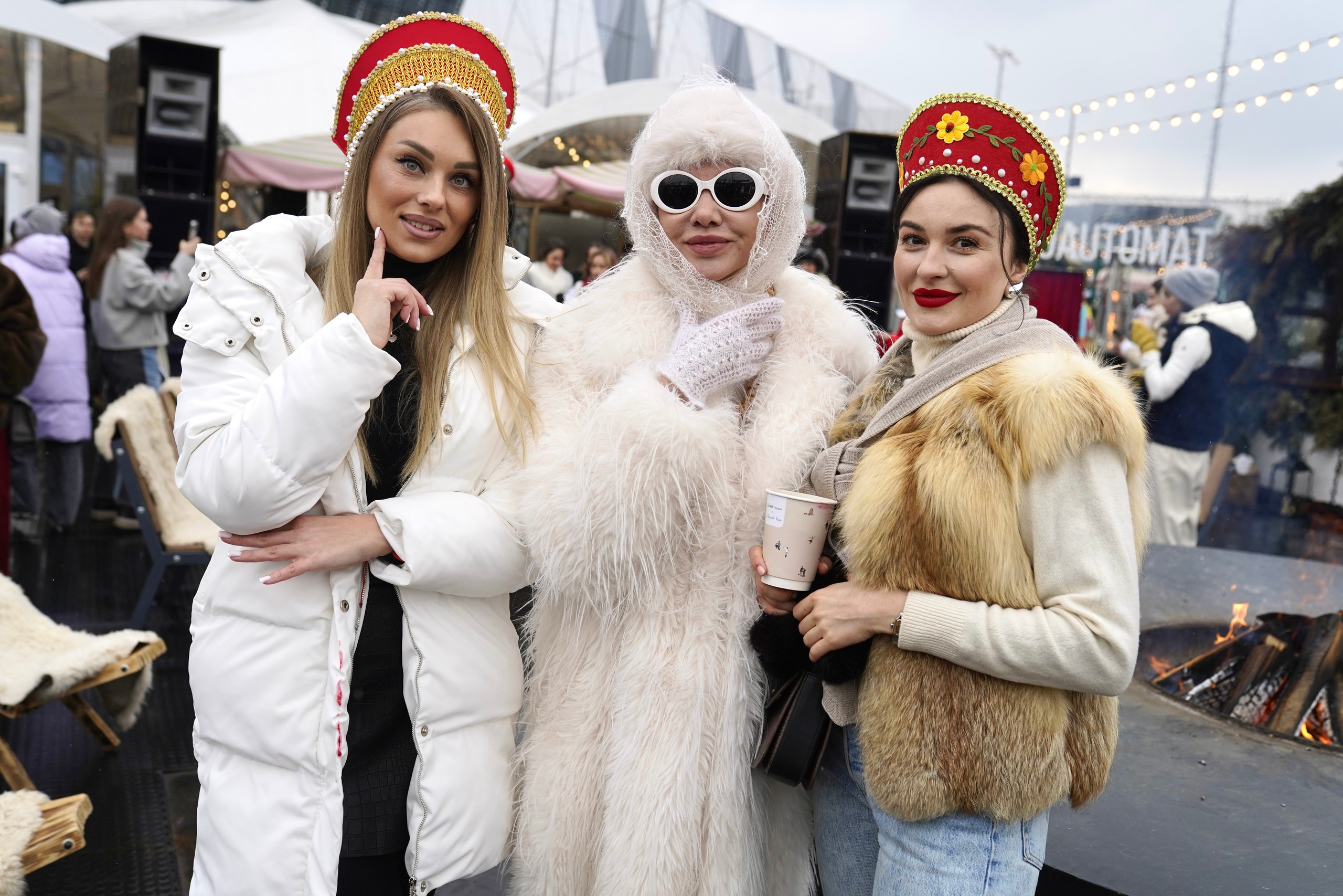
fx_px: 1306
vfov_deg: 37.9
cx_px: 672
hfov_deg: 54.4
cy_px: 448
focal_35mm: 35
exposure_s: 1/640
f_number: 4
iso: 400
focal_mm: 35
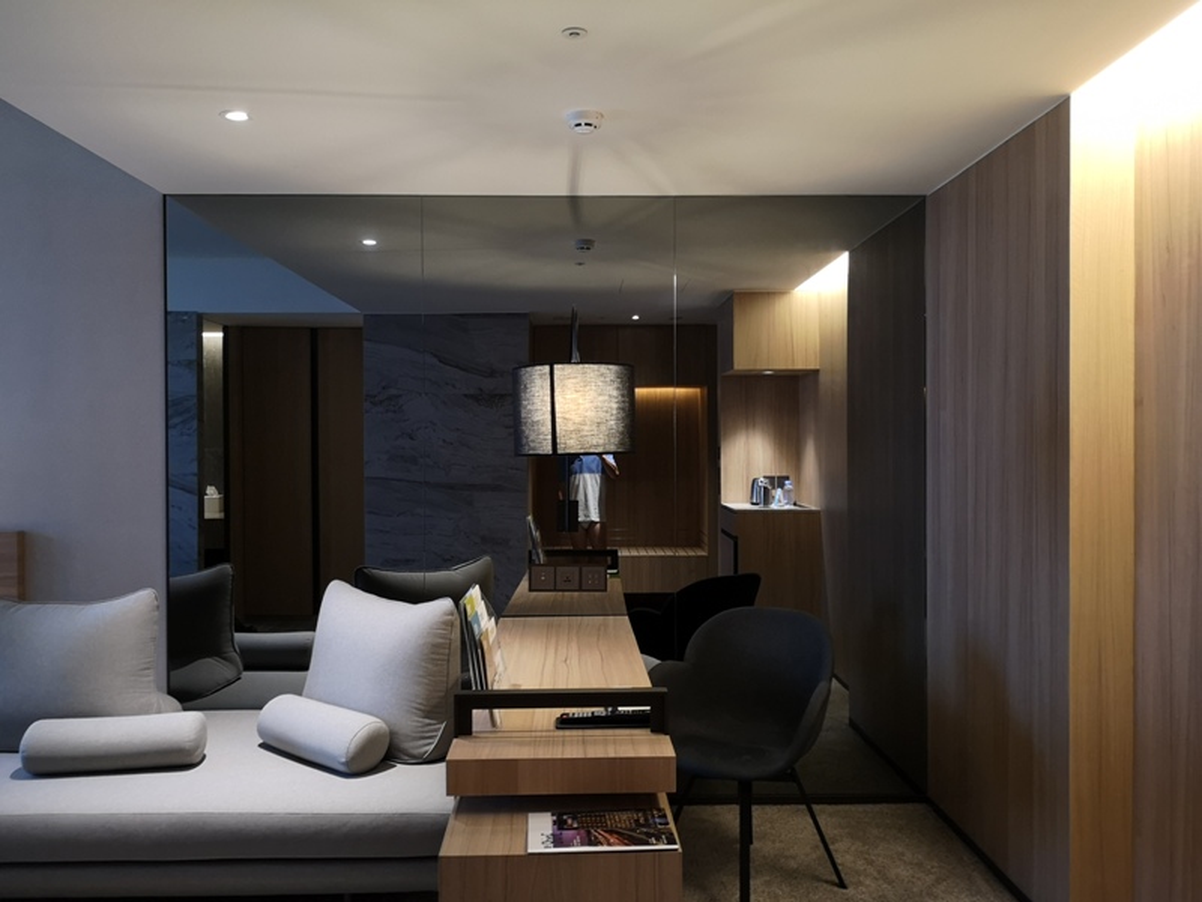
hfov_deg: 65.3
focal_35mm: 27
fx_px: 938
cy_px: 451
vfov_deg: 51.4
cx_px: 601
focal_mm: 3.95
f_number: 1.8
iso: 400
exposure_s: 1/33.3
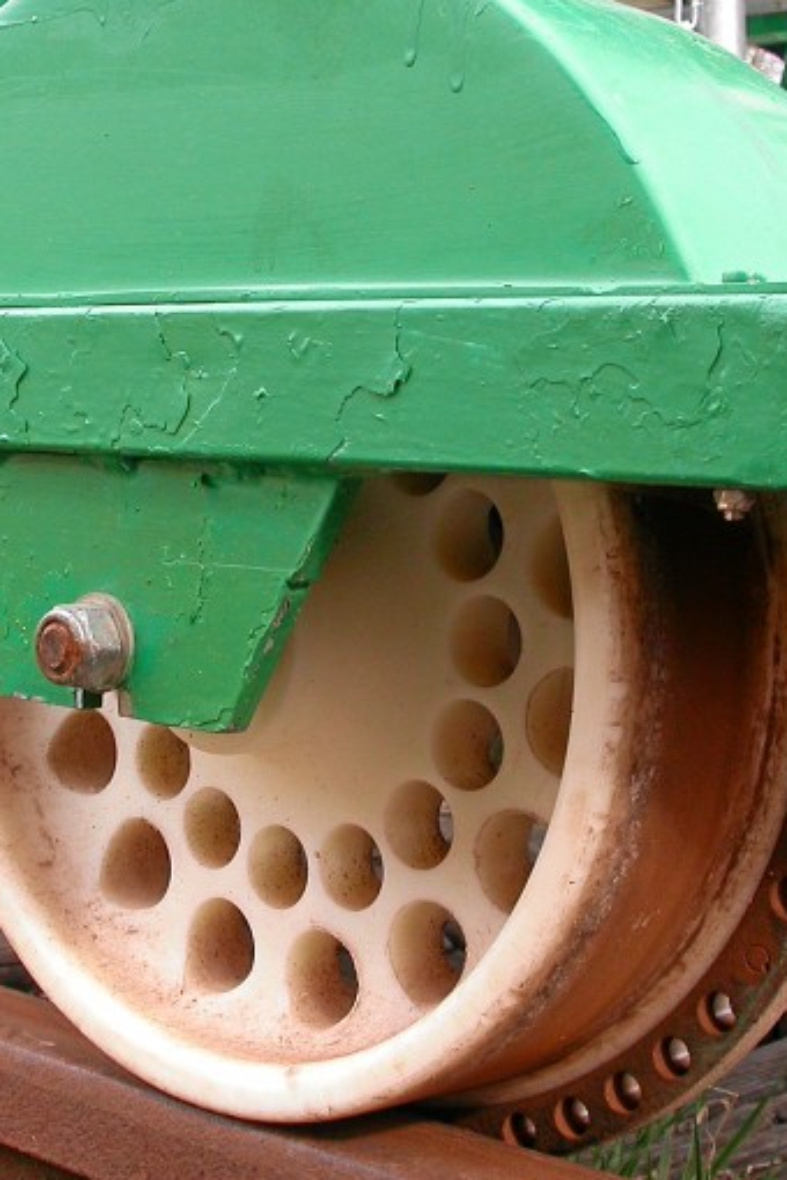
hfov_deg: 21.9
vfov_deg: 32.4
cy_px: 544
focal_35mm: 62
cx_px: 296
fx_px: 2033
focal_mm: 7.85
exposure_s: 1/103
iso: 100
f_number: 4.2
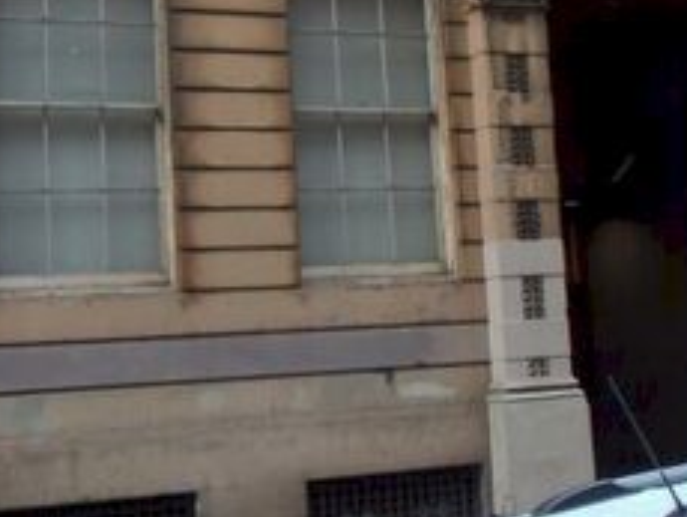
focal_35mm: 73
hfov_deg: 26.4
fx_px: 1450
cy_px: 88
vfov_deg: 19.9
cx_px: 487
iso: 64
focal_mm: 4.3
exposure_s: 1/60
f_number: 2.9
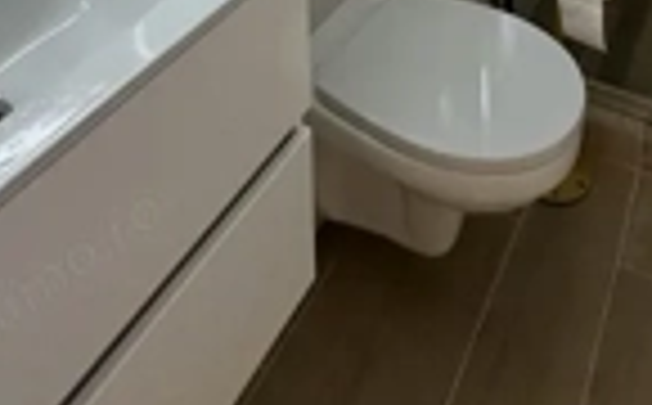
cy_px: -387
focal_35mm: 41
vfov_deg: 19.4
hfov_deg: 47.4
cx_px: 445
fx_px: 727
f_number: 2.2
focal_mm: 2.22
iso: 200
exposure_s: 1/50
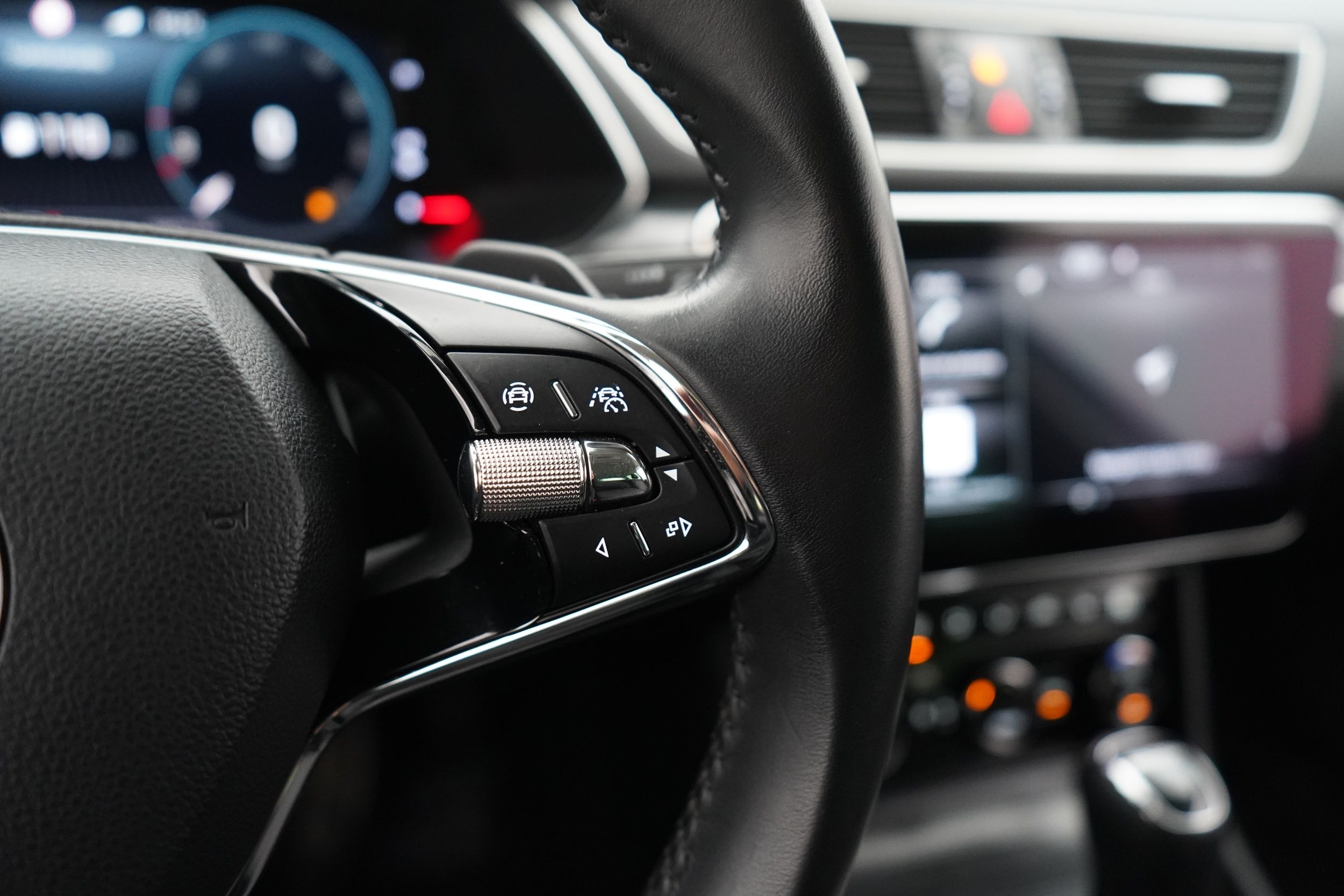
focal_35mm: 28
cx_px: 672
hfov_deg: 65.5
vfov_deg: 46.4
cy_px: 448
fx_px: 1045
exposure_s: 1/60
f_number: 3.5
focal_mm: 28
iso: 5000
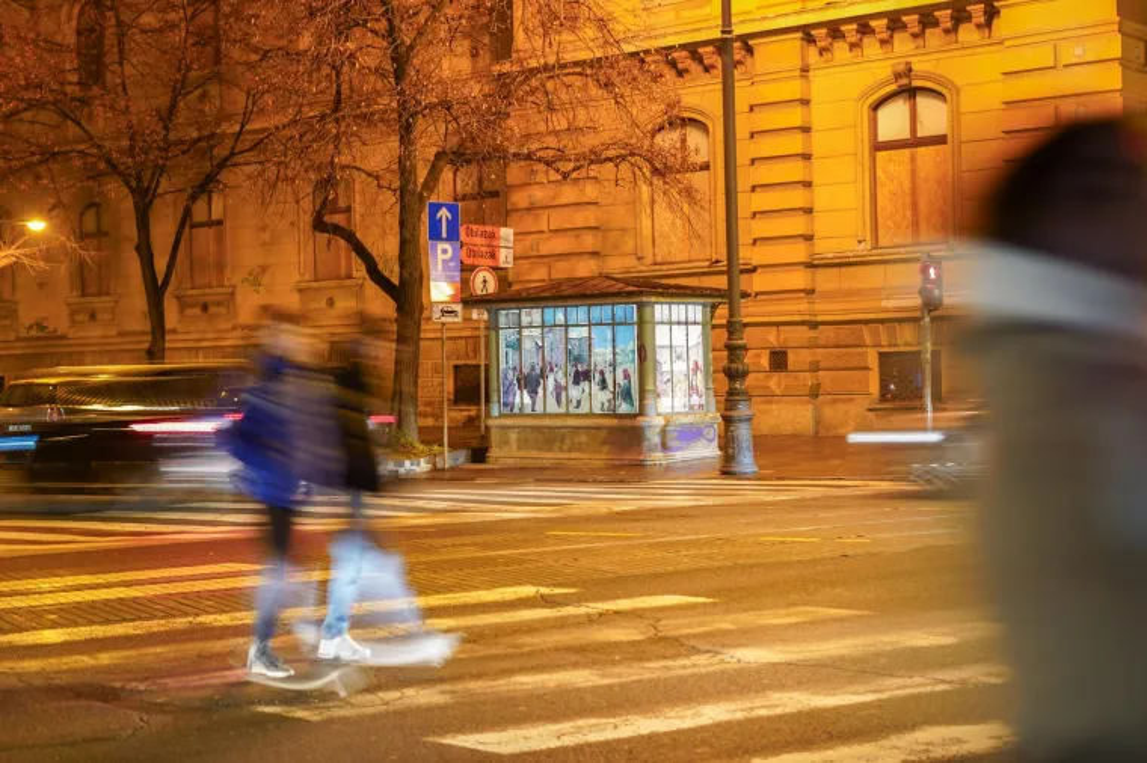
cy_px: 382
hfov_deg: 39.6
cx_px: 574
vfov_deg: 27.0
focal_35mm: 50
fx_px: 1592
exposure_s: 1/4
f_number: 2.8
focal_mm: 50
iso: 500
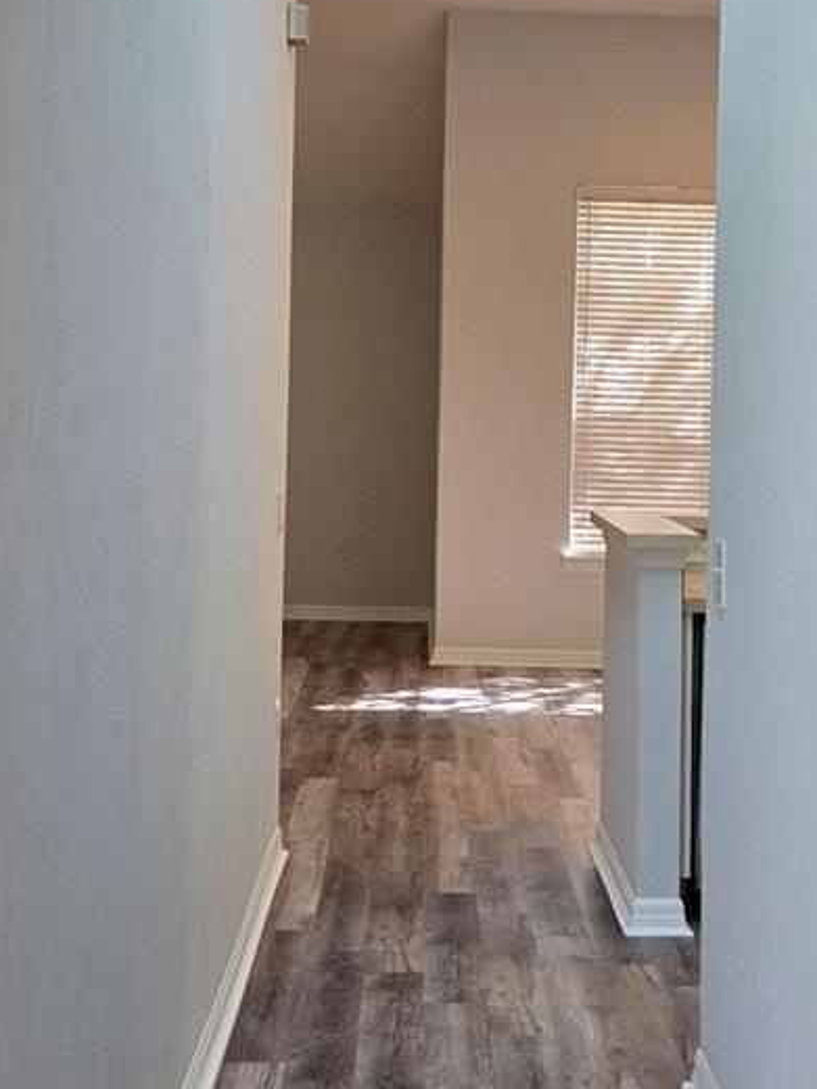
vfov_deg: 36.0
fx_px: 1667
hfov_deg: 27.5
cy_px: 420
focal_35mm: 53
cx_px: 464
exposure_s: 1/120
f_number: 1.8
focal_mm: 5.4
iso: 200
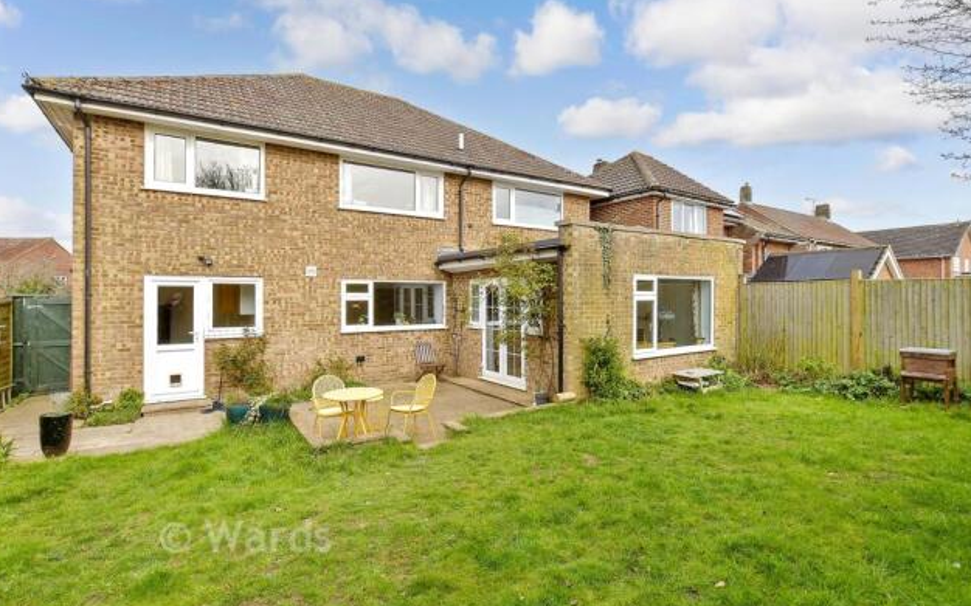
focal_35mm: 16
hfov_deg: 97.8
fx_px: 423
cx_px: 489
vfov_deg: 71.2
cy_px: 305
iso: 160
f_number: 8
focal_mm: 10
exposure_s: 1/160
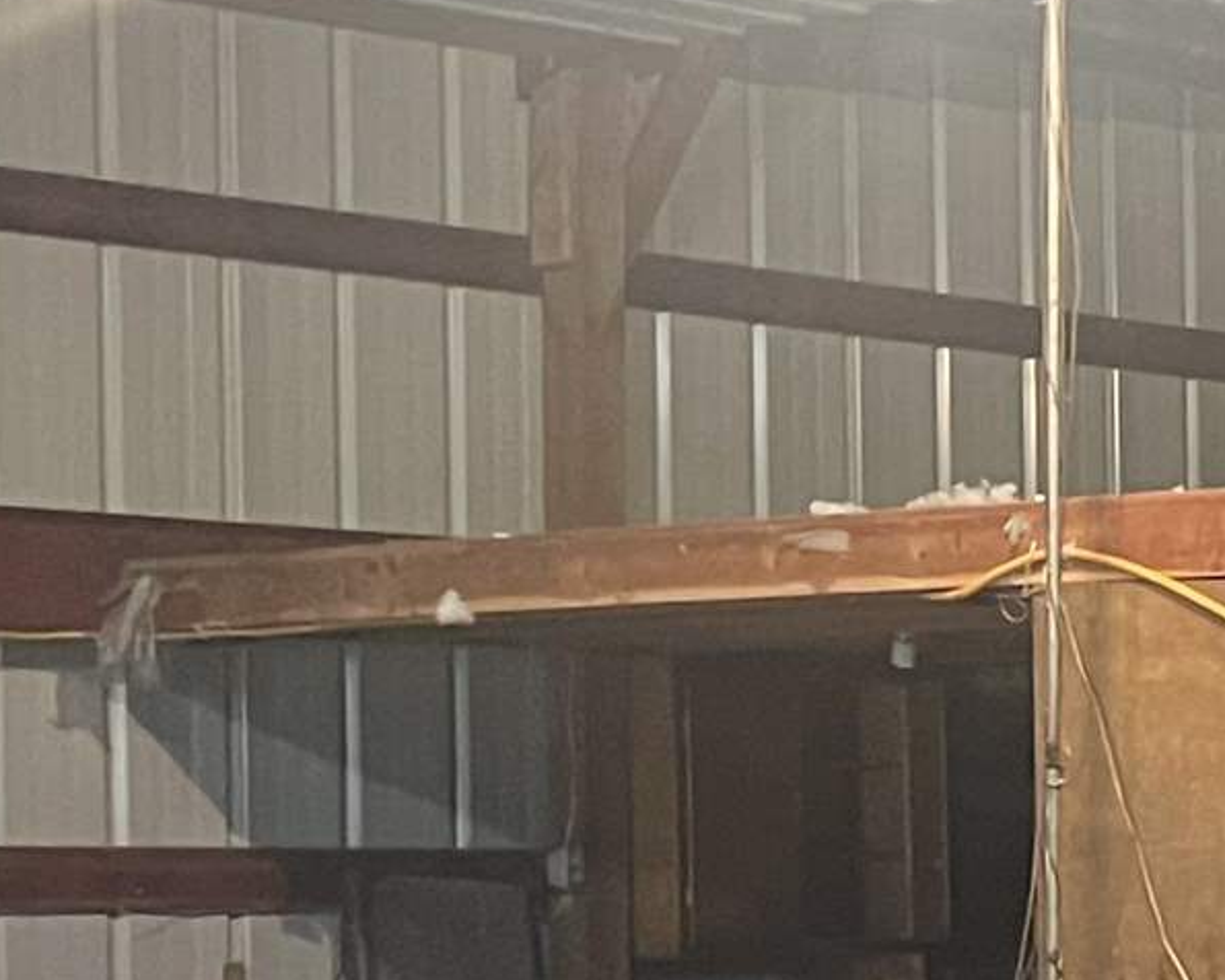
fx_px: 4749
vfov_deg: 11.6
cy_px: 1122
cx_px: 2182
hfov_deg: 13.3
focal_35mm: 131
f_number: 1.5
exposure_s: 1/60
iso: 500
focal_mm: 5.7
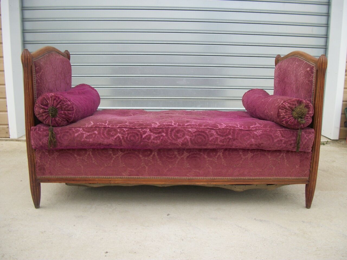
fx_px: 321
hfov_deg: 56.8
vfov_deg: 44.2
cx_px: 174
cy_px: 130
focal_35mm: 32
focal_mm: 5.7
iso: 80
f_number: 8.8
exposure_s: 1/80
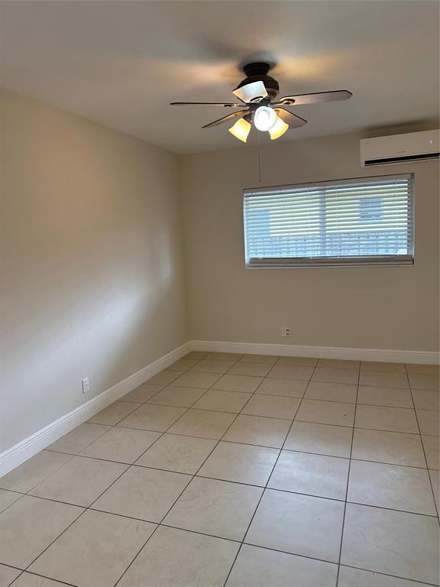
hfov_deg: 56.8
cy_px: 294
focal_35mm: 24
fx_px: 407
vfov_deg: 71.6
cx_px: 220
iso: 100
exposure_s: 1/120
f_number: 1.78
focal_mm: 6.86
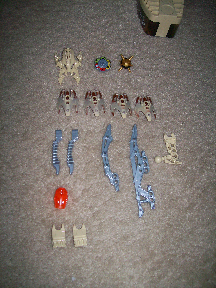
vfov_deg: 51.4
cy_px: 144
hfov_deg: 39.6
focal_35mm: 36
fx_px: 300
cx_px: 108
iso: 140
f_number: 2.7
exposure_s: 1/64
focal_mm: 6
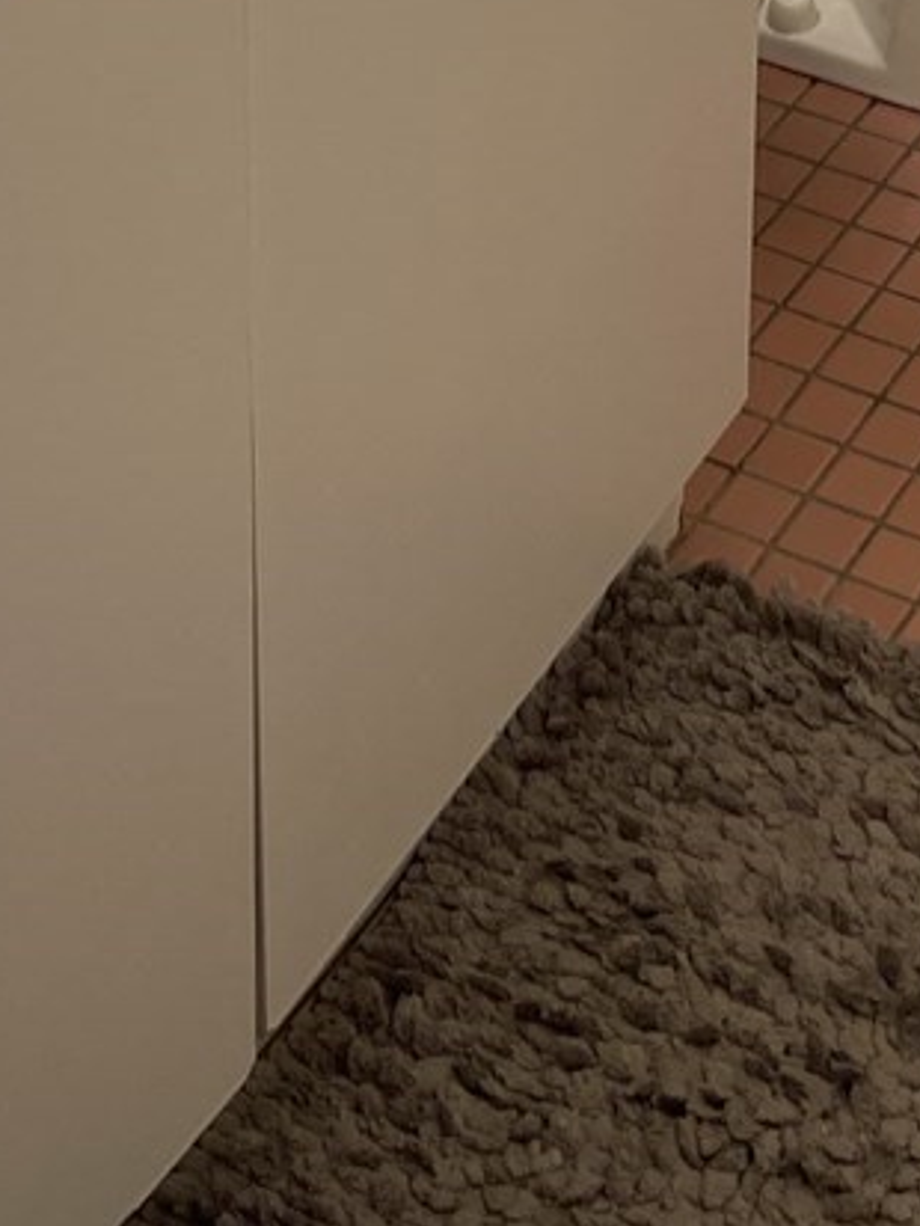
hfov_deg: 15.6
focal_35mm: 93
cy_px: -947
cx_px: 959
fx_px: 3294
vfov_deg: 17.4
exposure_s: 1/60
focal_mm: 5.1
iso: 64
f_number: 1.6
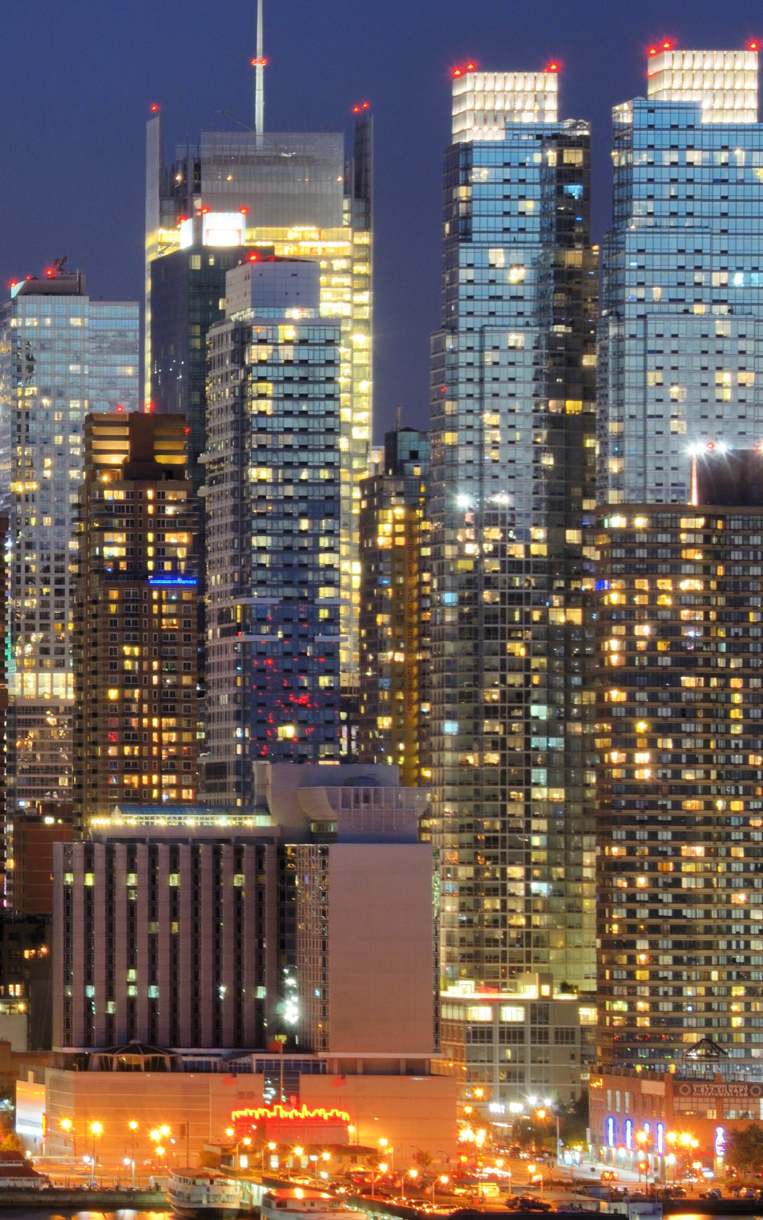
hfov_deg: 4.4
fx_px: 9880
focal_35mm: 297
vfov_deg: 7.1
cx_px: -286
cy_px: 516
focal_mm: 92
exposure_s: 20
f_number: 11
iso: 100
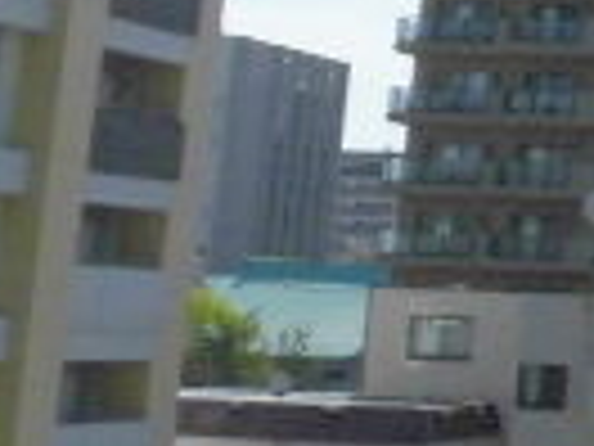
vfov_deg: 12.5
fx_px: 1991
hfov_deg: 13.3
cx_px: 1364
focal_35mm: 116
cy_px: -72
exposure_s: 1/500
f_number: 7.8
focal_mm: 4.3
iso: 160
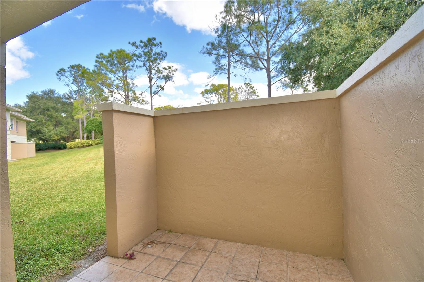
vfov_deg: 77.3
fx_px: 177
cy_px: 141
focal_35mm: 15
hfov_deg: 100.4
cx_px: 212
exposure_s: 1/250
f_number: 4.5
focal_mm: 10
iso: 100
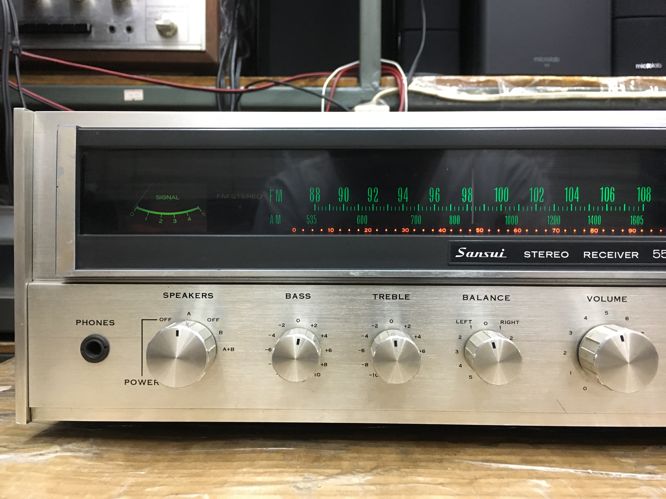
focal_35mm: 29
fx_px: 558
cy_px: 250
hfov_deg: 61.7
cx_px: 333
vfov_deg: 48.2
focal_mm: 4.15
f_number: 2.2
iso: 200
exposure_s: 1/25
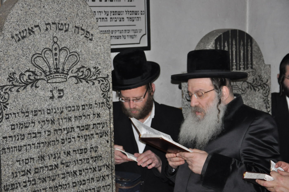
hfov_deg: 20.6
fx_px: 794
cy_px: 96
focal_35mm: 99
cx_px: 144
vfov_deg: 13.8
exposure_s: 1/60
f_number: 5.3
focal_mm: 66
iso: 1250
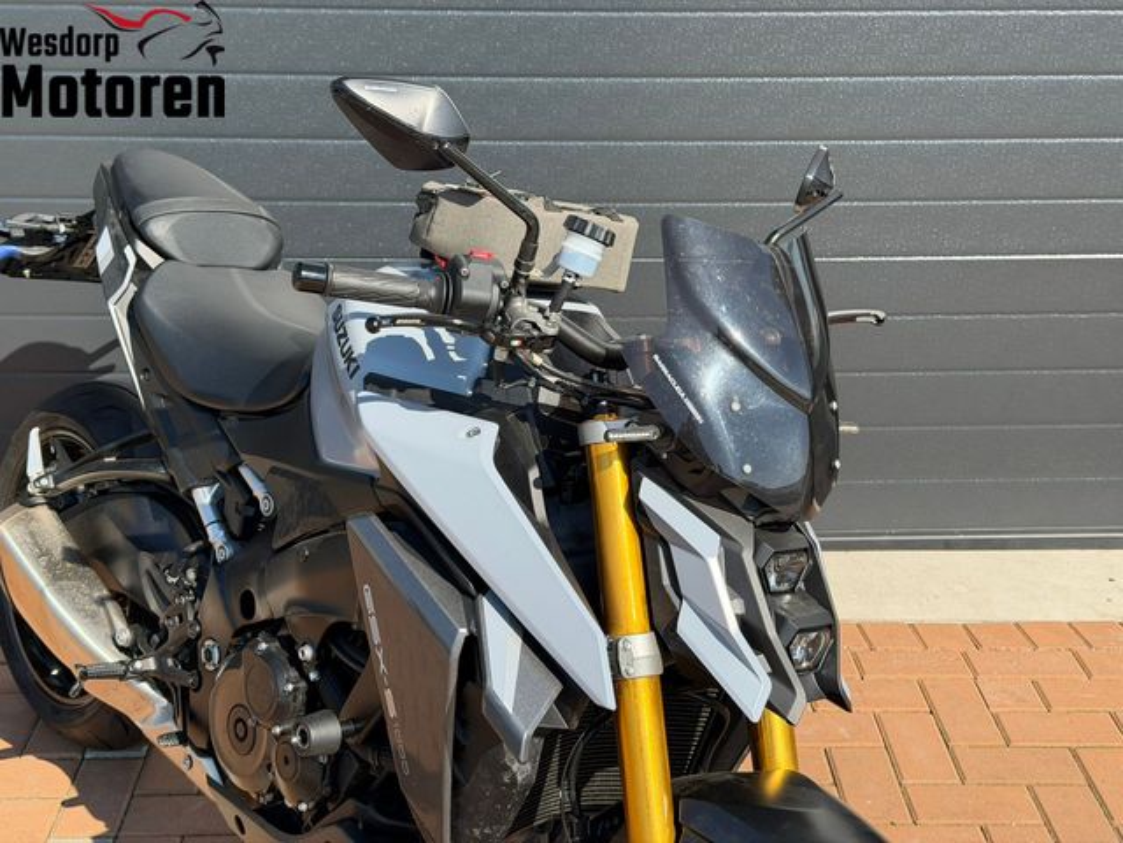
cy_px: 422
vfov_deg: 30.3
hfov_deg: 39.7
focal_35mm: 48
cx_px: 562
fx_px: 1557
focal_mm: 6.76
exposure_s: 1/3226
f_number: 1.78
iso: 80
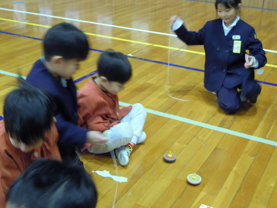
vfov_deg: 31.5
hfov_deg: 41.2
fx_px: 368
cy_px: 104
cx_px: 138
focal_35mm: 46
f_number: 3.4
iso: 400
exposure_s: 1/20
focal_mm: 8.3
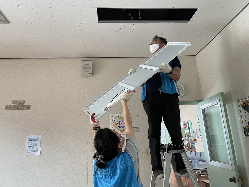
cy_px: 94
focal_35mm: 26
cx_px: 124
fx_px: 187
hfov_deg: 67.3
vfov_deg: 53.1
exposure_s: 1/66
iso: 125
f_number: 1.6
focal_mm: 4.2
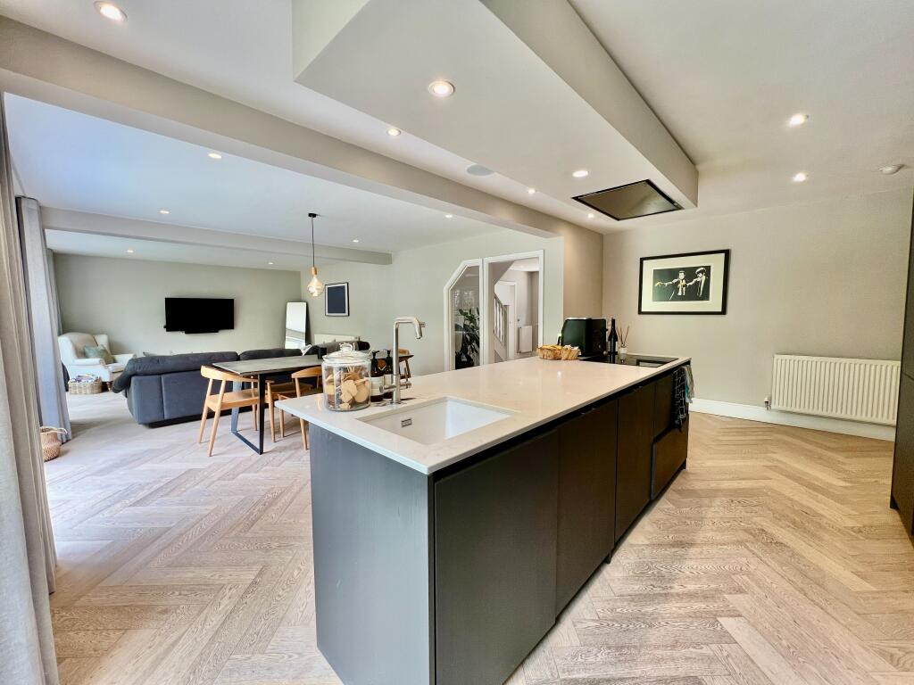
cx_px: 457
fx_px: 343
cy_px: 342
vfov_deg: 89.9
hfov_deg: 106.2
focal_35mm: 13
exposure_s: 1/100
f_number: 1.8
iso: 64
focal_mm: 1.57
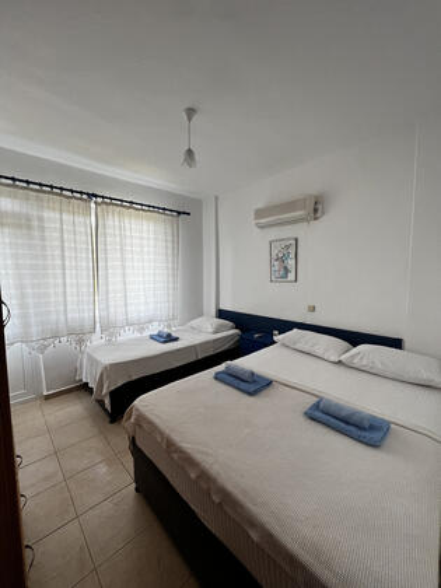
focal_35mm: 13
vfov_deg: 106.2
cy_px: 294
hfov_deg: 89.9
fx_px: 221
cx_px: 220
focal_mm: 1.57
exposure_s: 1/100
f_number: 1.8
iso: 80
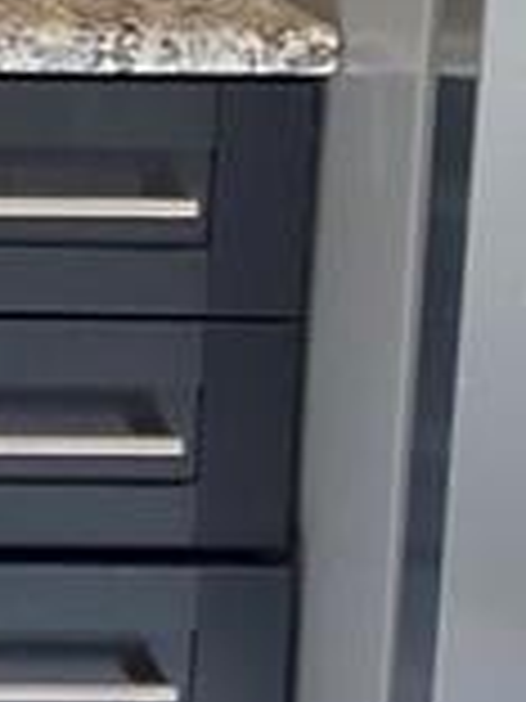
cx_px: -1115
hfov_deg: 6.3
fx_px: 4376
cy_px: -198
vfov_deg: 9.0
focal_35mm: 216
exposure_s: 1/120
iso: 64
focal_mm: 3.99
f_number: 1.8
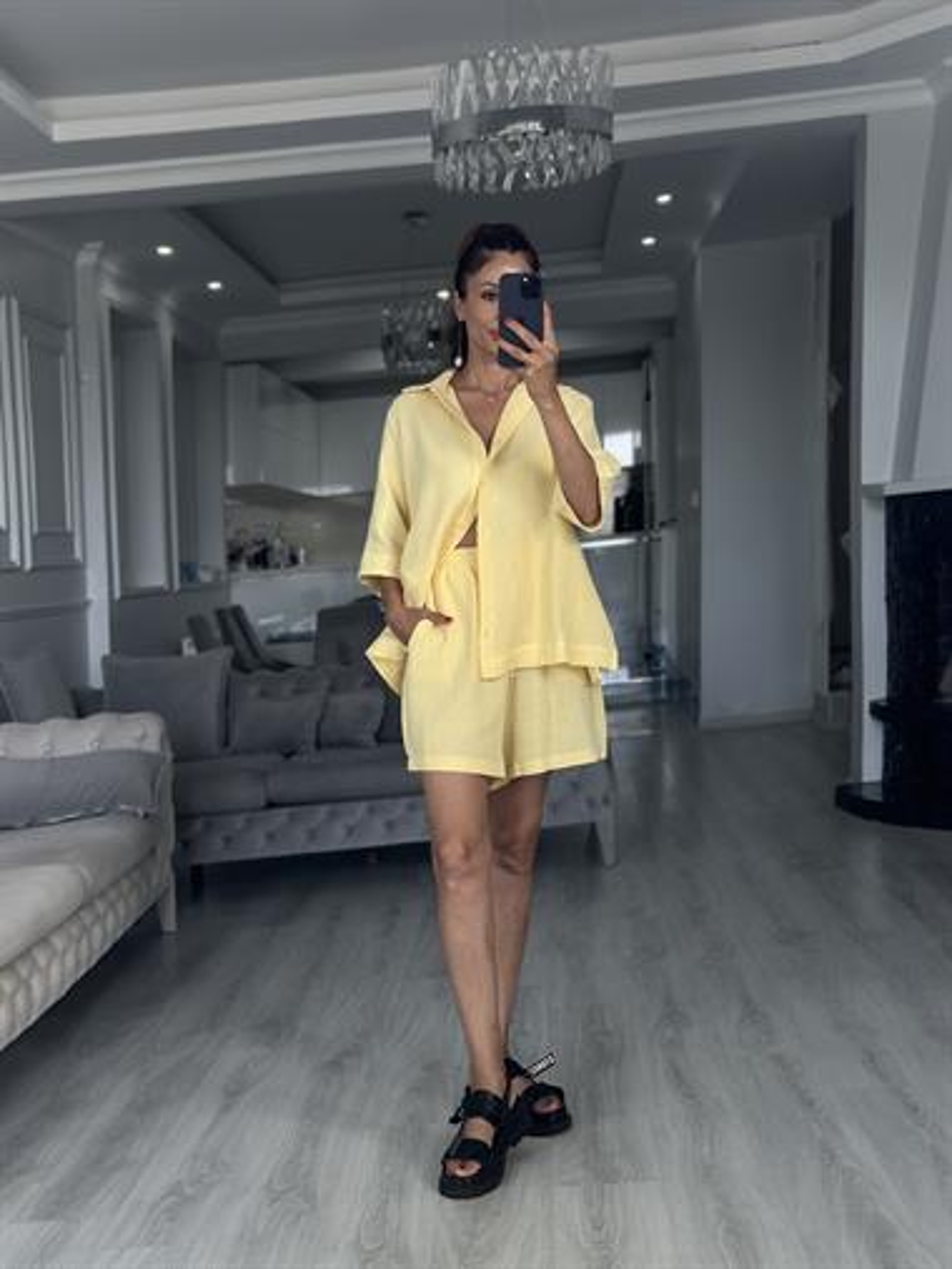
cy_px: 634
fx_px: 1759
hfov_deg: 30.3
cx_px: 476
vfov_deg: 39.6
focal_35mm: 48
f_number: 1.78
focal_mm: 6.86
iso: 100
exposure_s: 1/172
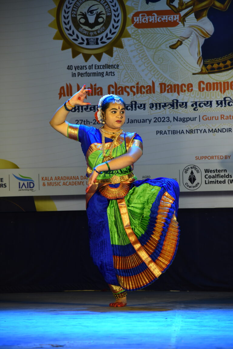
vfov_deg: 17.1
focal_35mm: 120
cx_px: 116
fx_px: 1164
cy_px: 174
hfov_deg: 11.4
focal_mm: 120
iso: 1600
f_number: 5
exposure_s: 1/160
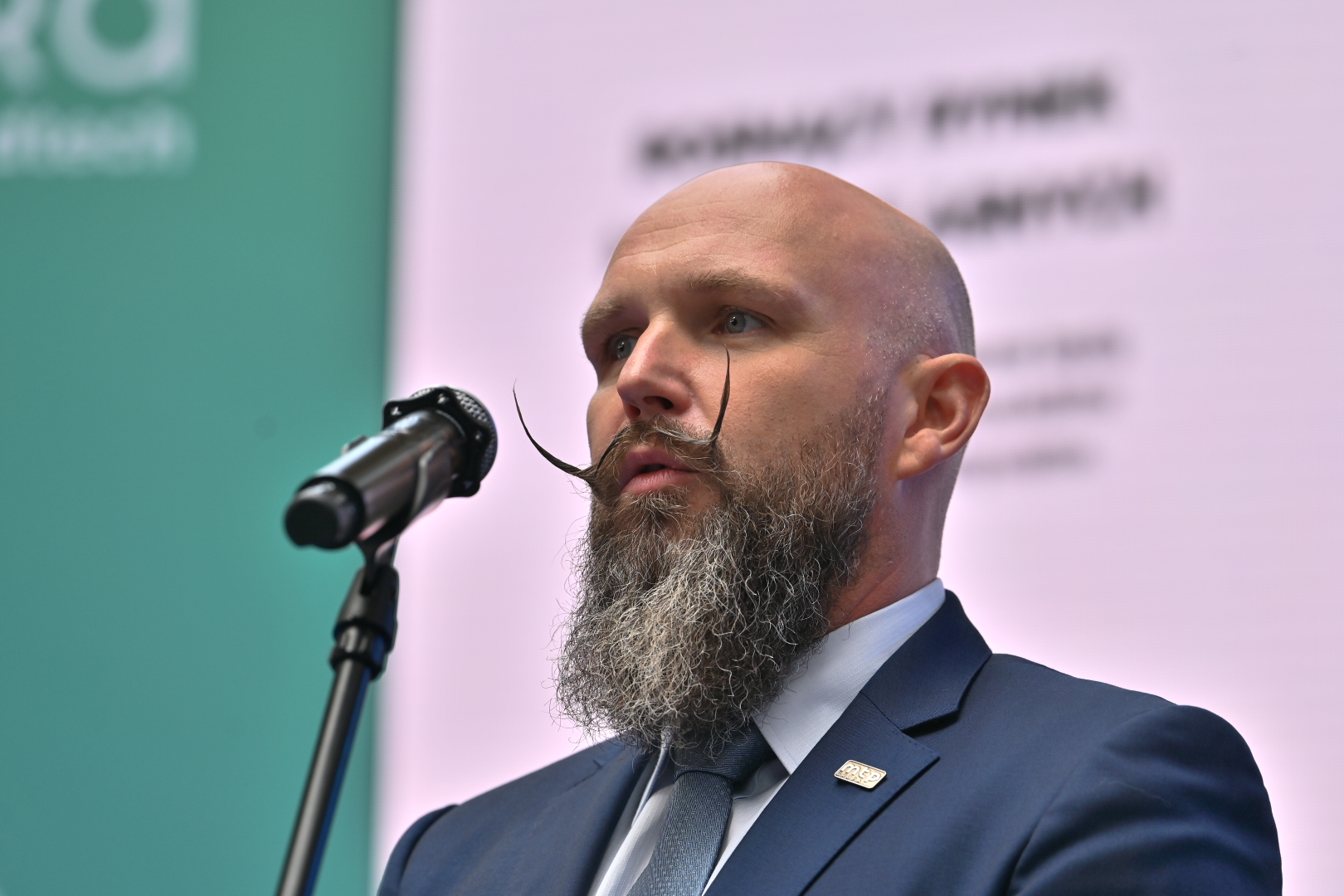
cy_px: 448
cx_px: 672
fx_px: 5973
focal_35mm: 160
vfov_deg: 8.6
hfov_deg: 12.8
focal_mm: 160
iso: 100
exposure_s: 1/200
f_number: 4.5
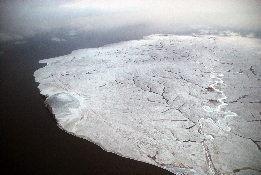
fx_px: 185
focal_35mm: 26
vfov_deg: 50.5
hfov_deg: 70.4
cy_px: 88
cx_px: 130
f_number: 3.5
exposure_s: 1/1600
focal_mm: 17
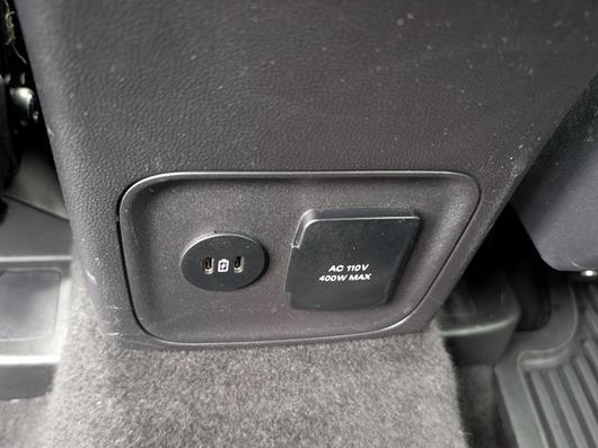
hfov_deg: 61.6
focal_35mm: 29
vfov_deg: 48.0
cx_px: 279
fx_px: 501
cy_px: 258
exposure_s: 1/21.1
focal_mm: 6.9
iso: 1979
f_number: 1.68
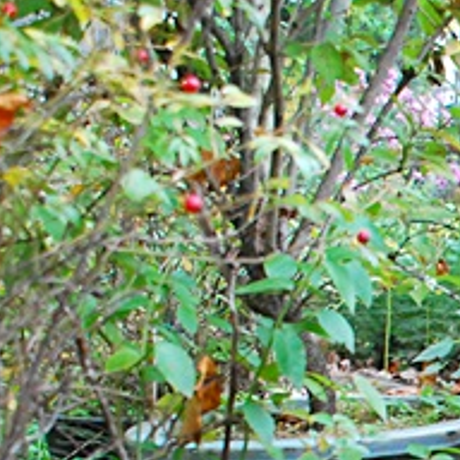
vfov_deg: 13.2
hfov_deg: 12.6
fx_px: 1924
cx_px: 776
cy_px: 601
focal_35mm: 128
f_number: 4
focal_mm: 24
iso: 900
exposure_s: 1/30
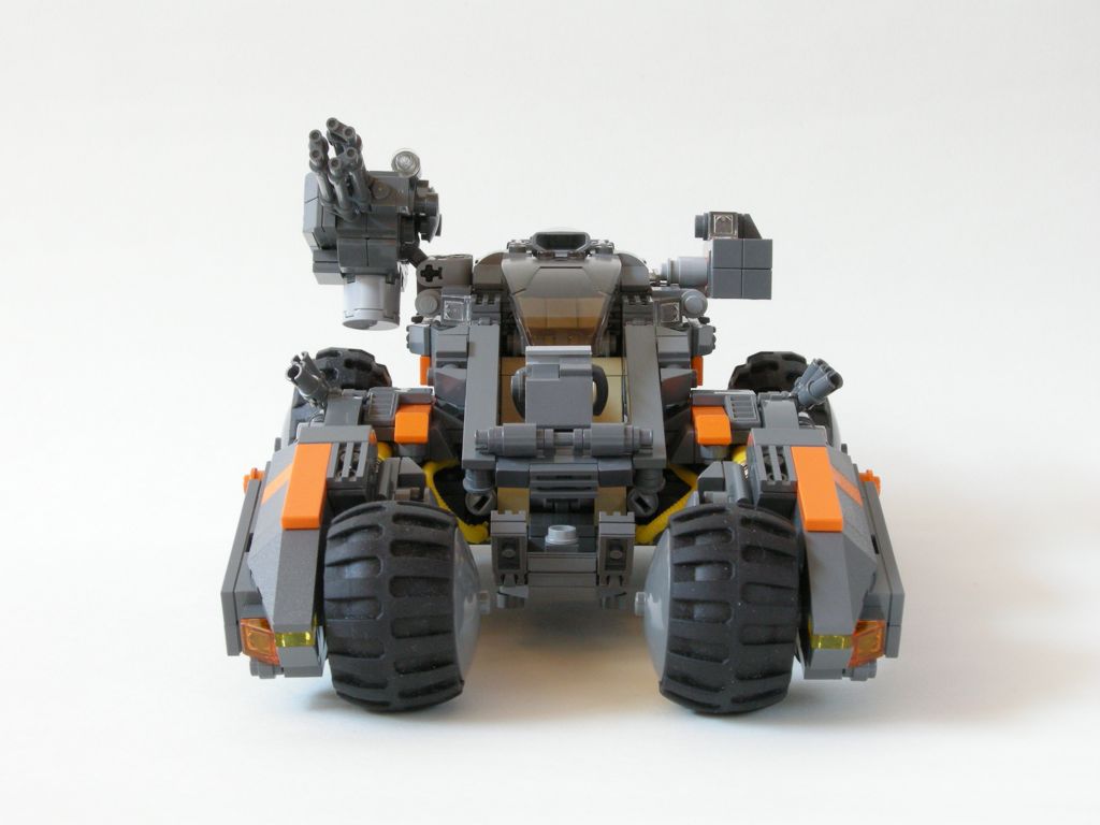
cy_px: 412
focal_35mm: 75
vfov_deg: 19.6
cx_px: 550
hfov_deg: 26.0
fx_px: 2383
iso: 200
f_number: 7.6
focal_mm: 15.7
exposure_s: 1/2.2
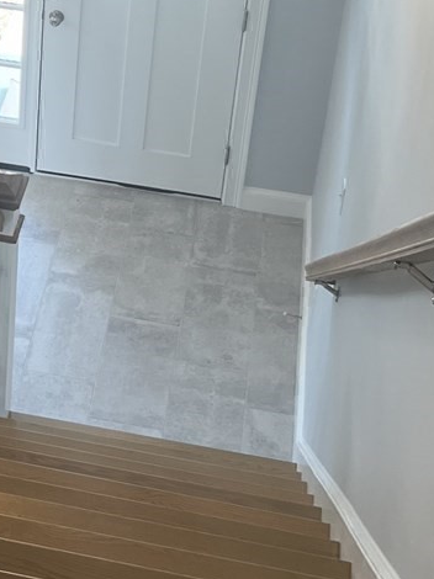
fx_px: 1422
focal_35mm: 85
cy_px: -9
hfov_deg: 16.8
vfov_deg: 22.1
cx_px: -33
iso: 80
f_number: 1.6
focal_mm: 5.1
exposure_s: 1/120
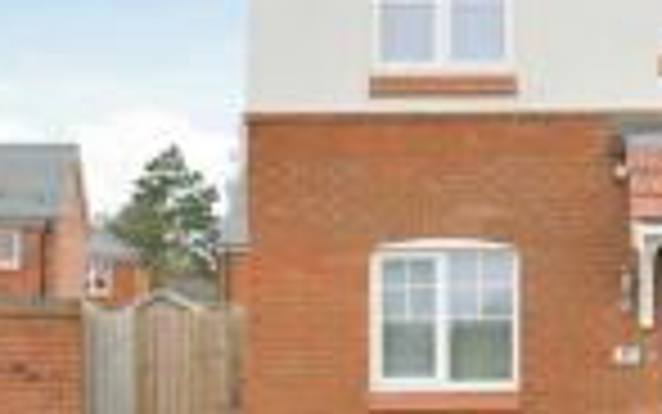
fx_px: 2076
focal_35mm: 115
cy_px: 227
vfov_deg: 11.4
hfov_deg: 18.0
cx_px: 538
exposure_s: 1/400
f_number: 7.1
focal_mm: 35
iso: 2000
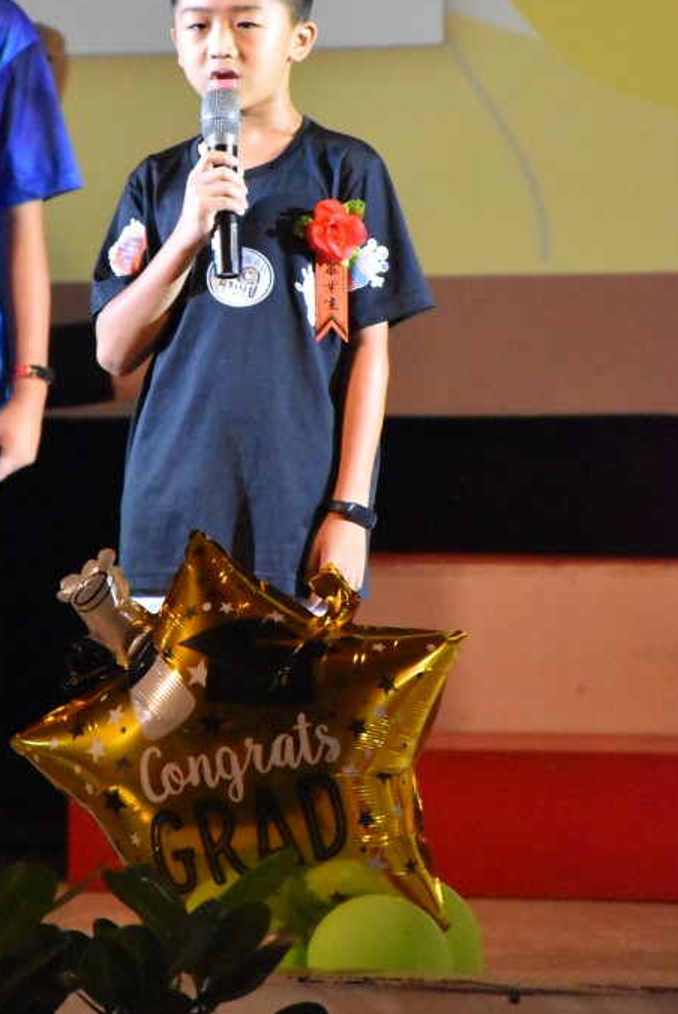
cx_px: 218
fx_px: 8964
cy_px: 292
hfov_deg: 4.3
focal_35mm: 318
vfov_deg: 6.5
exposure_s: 1/500
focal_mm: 140
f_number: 5.6
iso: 12800
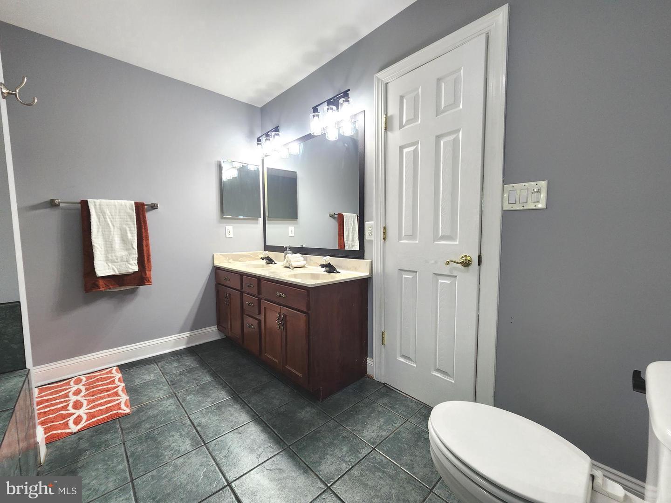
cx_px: 336
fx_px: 252
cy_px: 252
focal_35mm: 13
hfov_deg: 106.2
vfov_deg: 89.9
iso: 160
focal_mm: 2.2
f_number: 2.2
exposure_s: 1/60
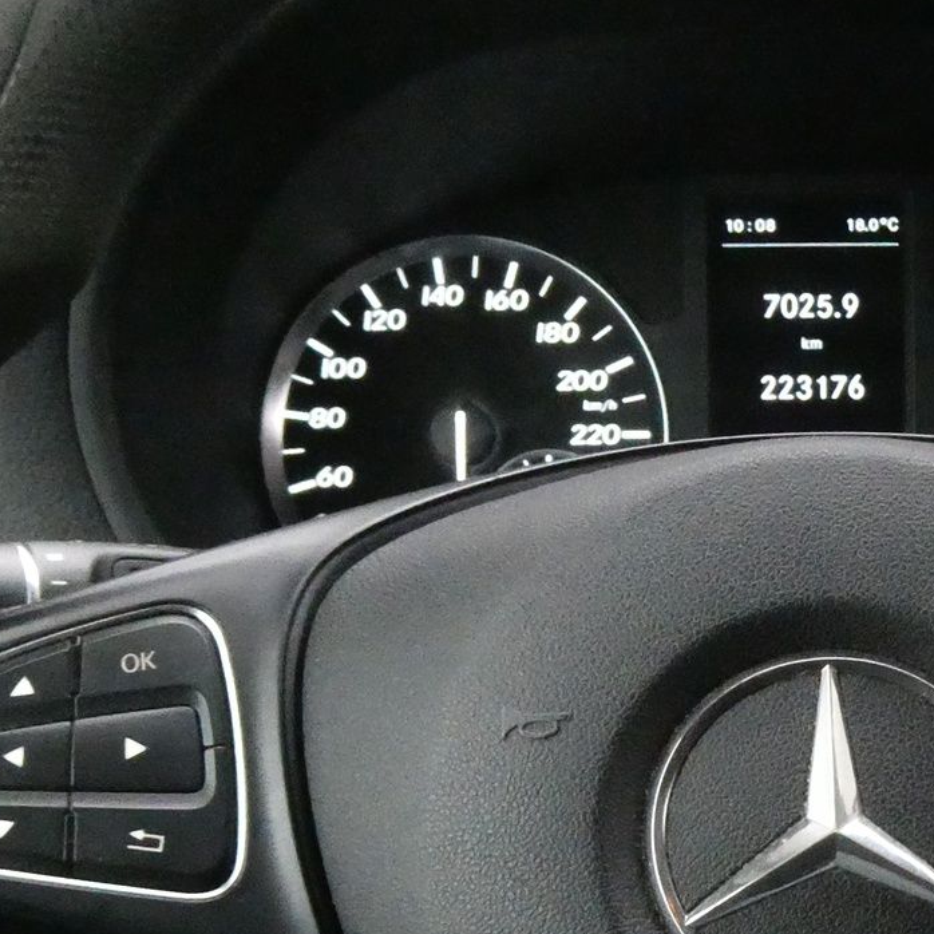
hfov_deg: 22.1
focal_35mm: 76
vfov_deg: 22.4
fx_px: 2320
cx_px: 880
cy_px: 774
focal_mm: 4.3
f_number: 3.3
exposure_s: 1/25
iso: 1600
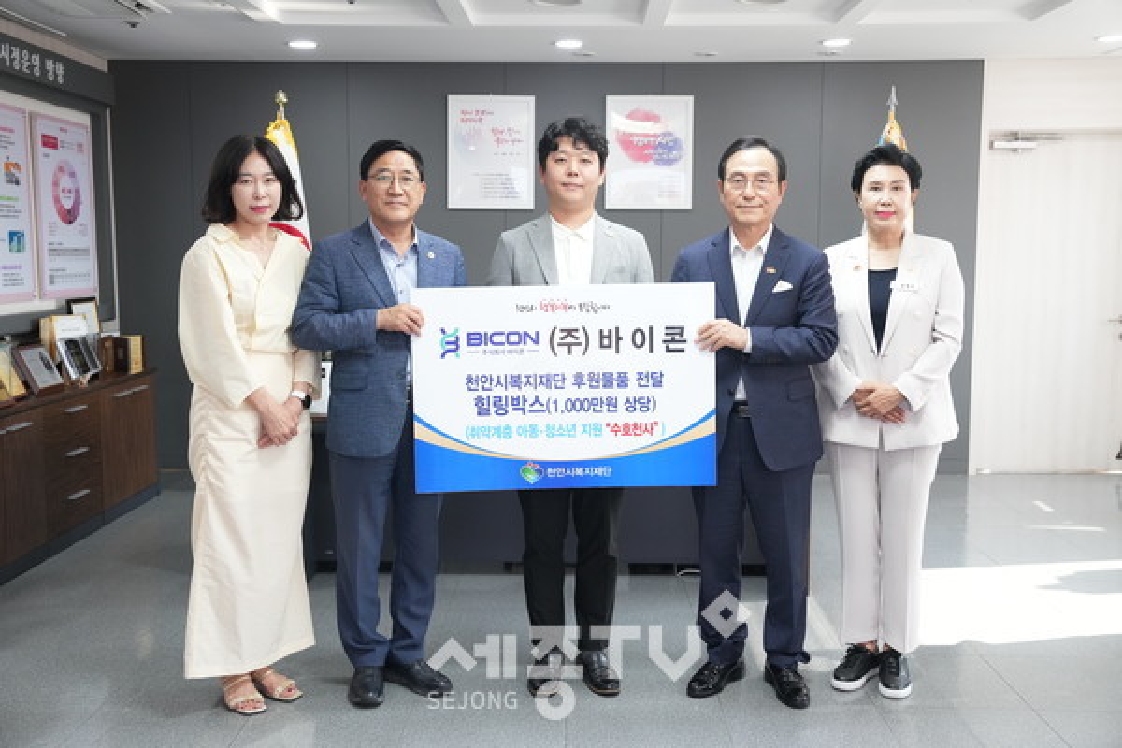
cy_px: 374
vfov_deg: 35.1
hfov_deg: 50.7
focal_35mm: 38
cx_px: 561
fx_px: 1184
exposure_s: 1/200
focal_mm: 38
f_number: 4.5
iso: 3200
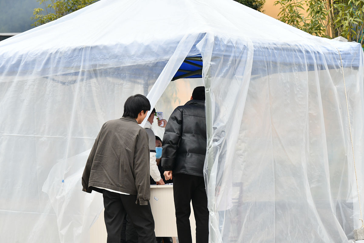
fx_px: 1466
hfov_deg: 14.2
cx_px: 182
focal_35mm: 145
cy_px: 122
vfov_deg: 9.5
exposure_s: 1/800
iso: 800
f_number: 5.6
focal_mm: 145
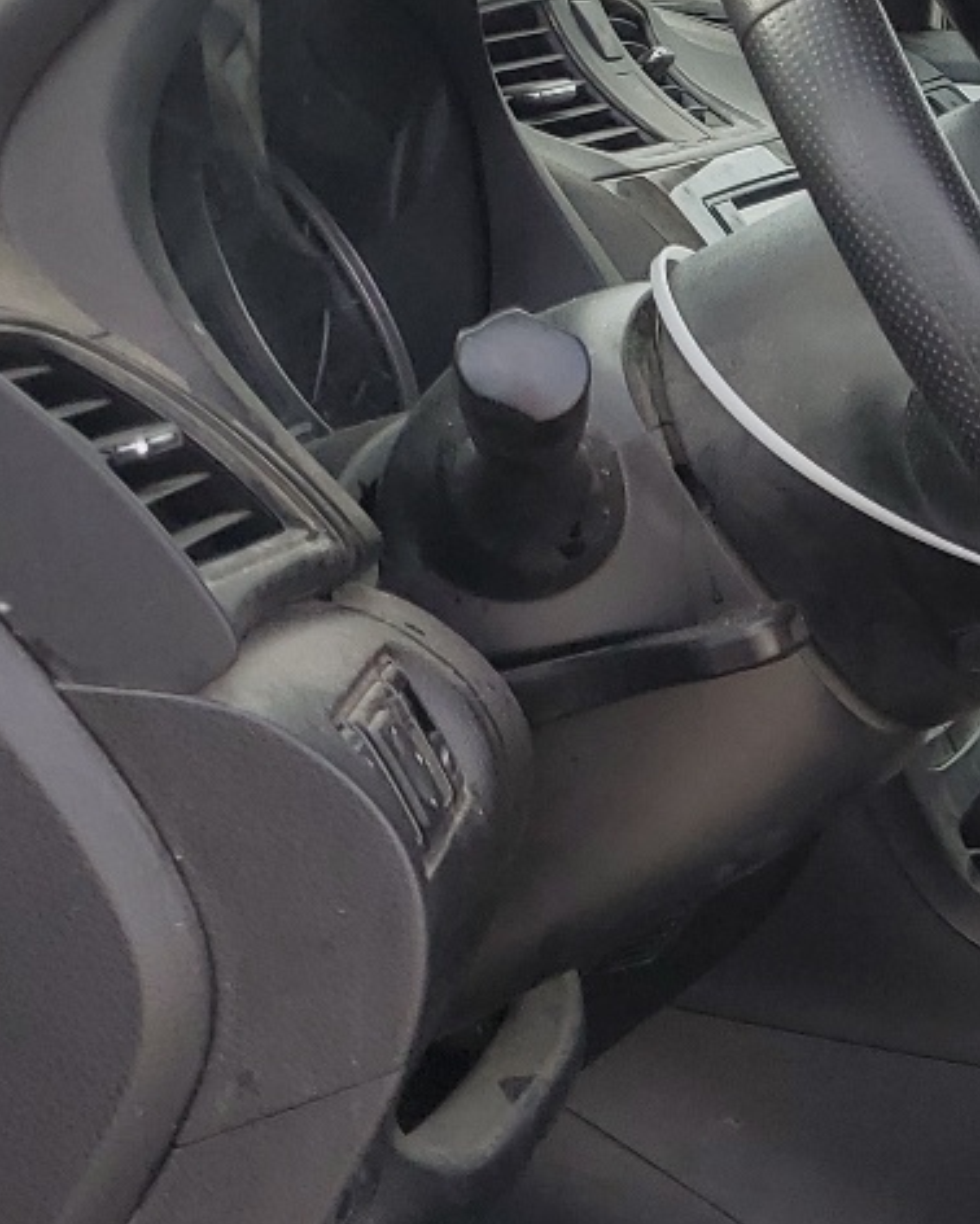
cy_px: 954
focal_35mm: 86
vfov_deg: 22.0
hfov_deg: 15.3
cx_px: 1779
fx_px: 3116
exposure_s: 1/500
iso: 50
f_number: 1.5
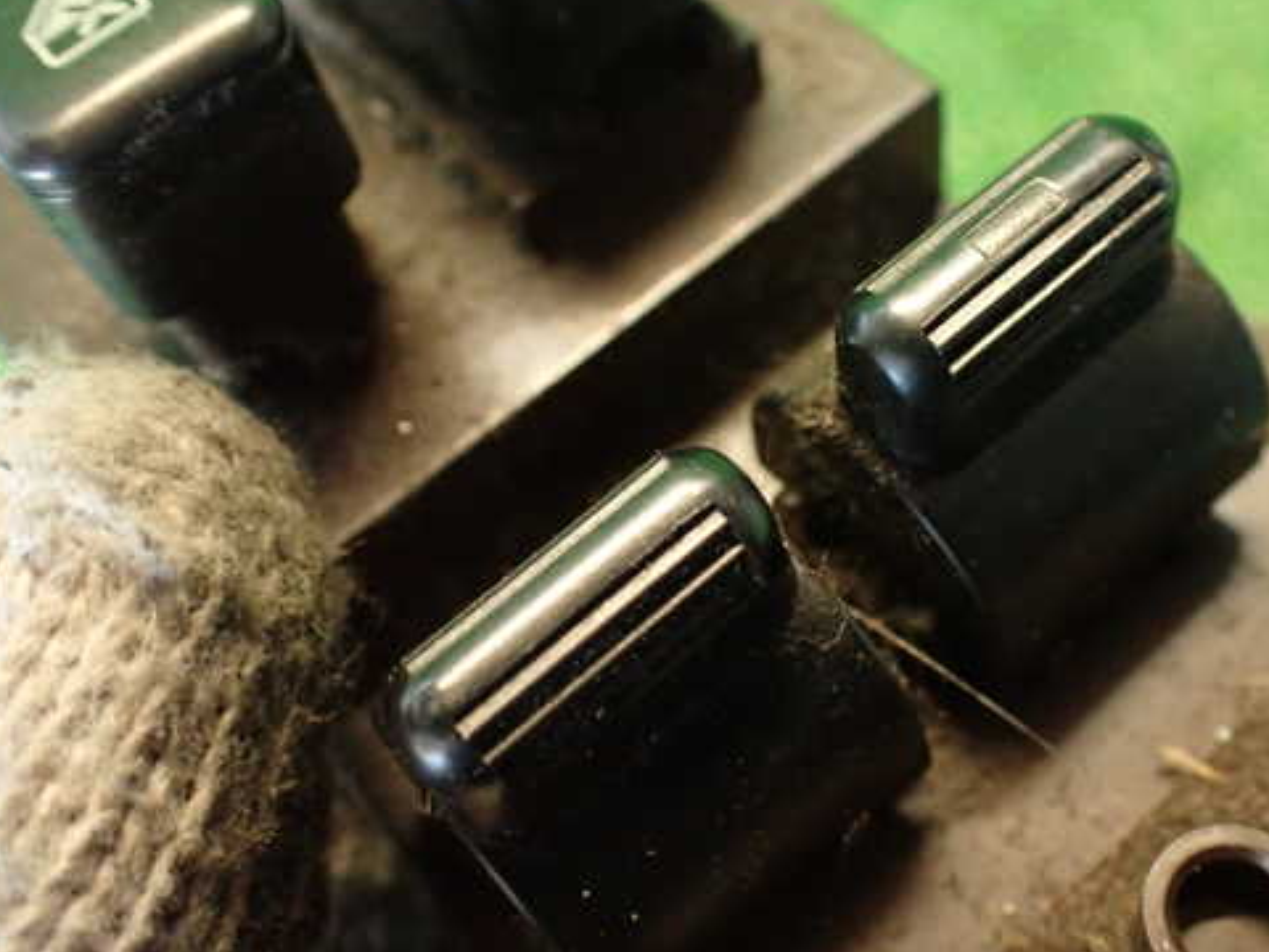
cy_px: 495
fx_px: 1466
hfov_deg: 46.5
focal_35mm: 40
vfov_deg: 36.0
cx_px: 759
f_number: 2.4
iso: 800
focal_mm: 5.79
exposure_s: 1/30
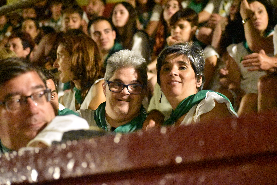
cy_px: 92
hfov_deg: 14.9
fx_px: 1062
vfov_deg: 9.9
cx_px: 138
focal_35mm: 138
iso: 25600
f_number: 4.8
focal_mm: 92
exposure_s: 1/320
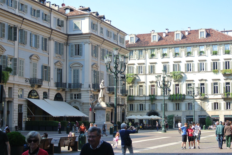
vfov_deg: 20.7
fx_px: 426
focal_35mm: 66
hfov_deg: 30.3
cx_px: 146
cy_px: 88
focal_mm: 16.9
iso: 100
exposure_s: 1/320
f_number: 4.5
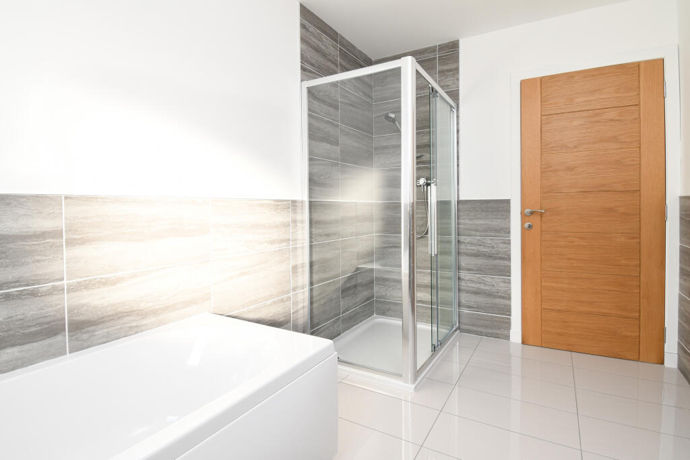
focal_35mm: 18
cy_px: 230
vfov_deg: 67.3
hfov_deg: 90.0
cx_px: 345
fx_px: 345
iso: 250
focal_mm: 12
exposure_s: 1/20
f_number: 10
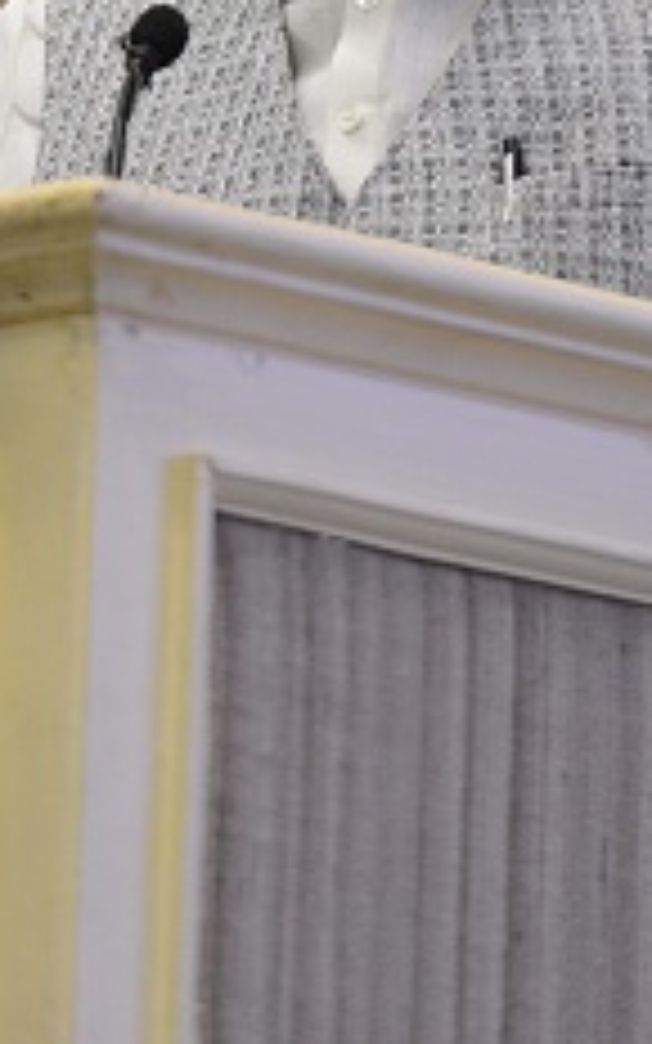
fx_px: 14841
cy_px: 198
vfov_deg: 4.0
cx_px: -148
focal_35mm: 522
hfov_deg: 2.5
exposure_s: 1/320
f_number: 3.2
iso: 1000
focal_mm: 200
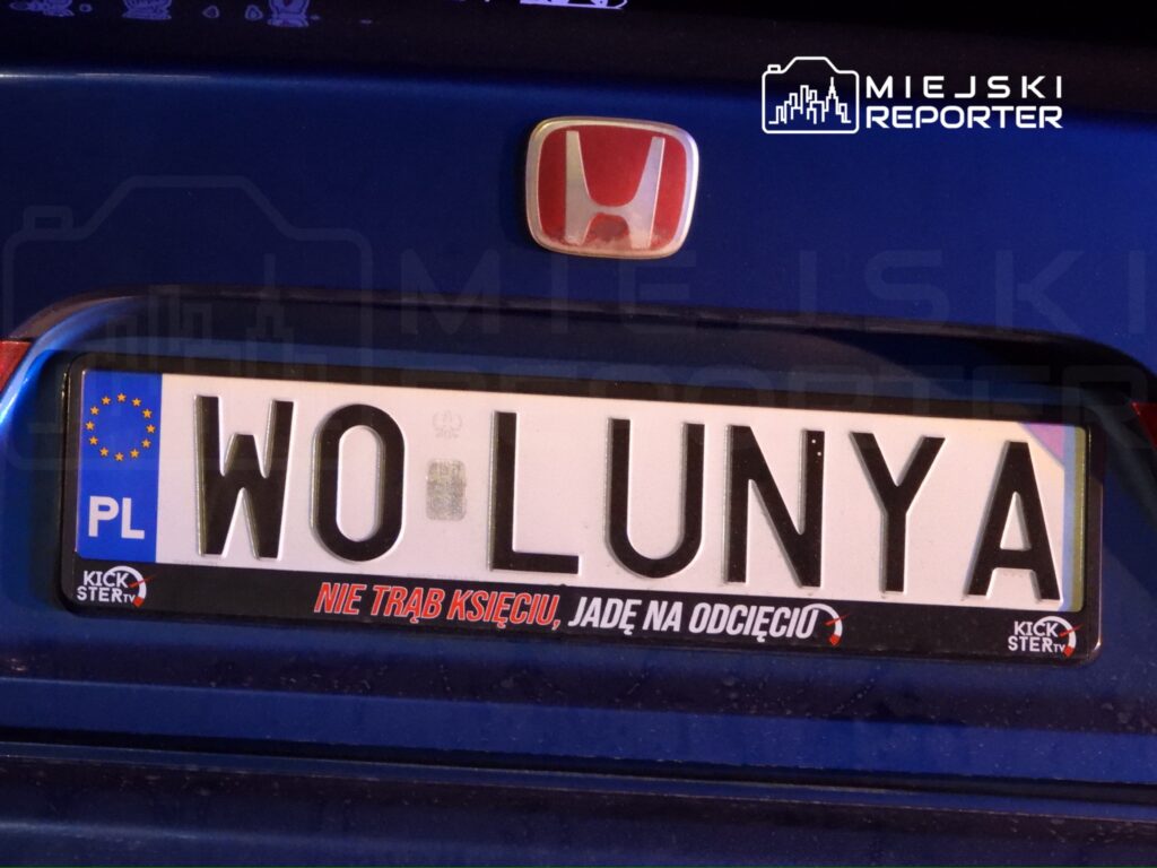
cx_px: 578
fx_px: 14473
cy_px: 434
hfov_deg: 4.6
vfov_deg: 3.4
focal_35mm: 433
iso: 1600
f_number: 5
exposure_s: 1/10
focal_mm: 77.8
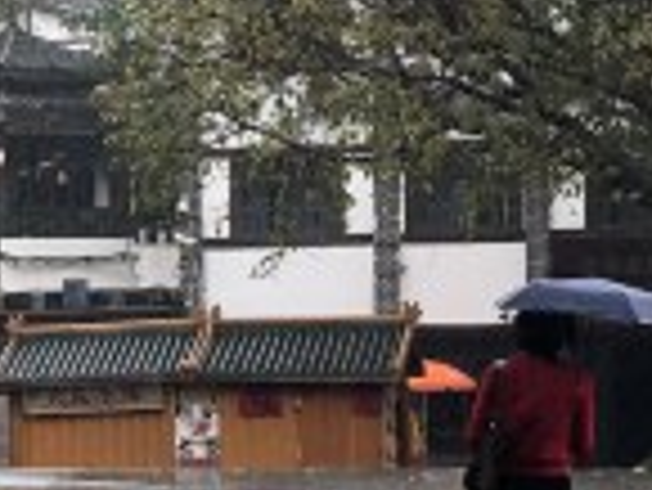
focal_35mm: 154
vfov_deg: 9.6
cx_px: -166
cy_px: 405
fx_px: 2903
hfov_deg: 12.5
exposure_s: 1/159
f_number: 1.8
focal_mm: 4
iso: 20
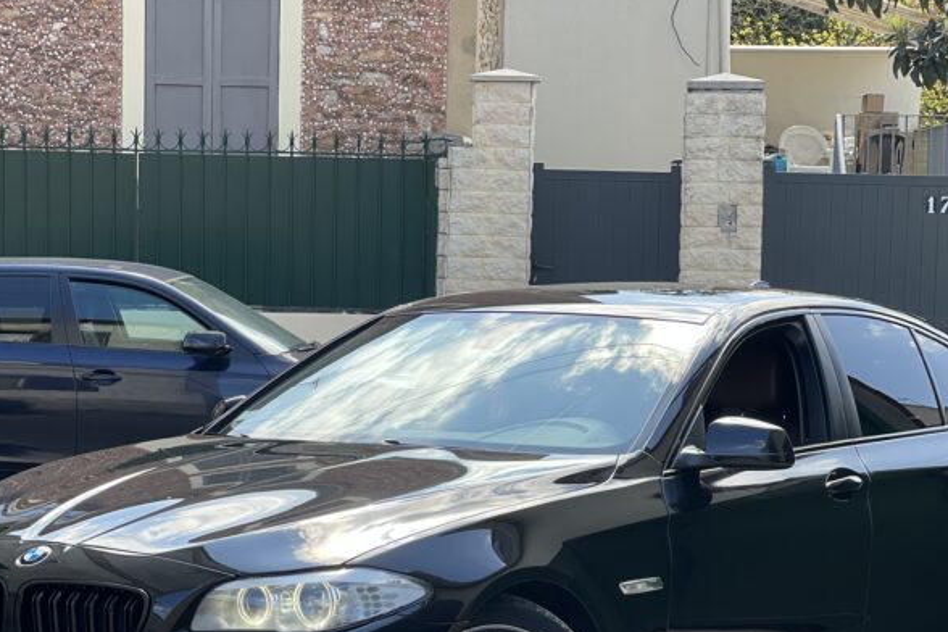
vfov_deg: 12.5
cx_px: 459
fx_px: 2870
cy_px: 479
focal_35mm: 109
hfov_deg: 18.8
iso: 20
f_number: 2.8
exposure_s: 1/132
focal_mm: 9
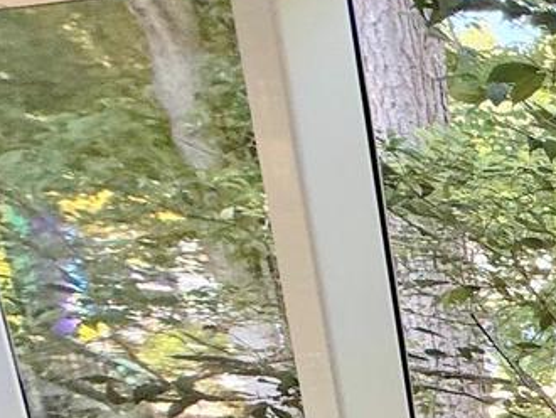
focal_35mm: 61
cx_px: 1179
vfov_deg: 21.8
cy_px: 534
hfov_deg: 17.8
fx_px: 980
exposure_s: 1/99
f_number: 2.2
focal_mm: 2.22
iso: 80
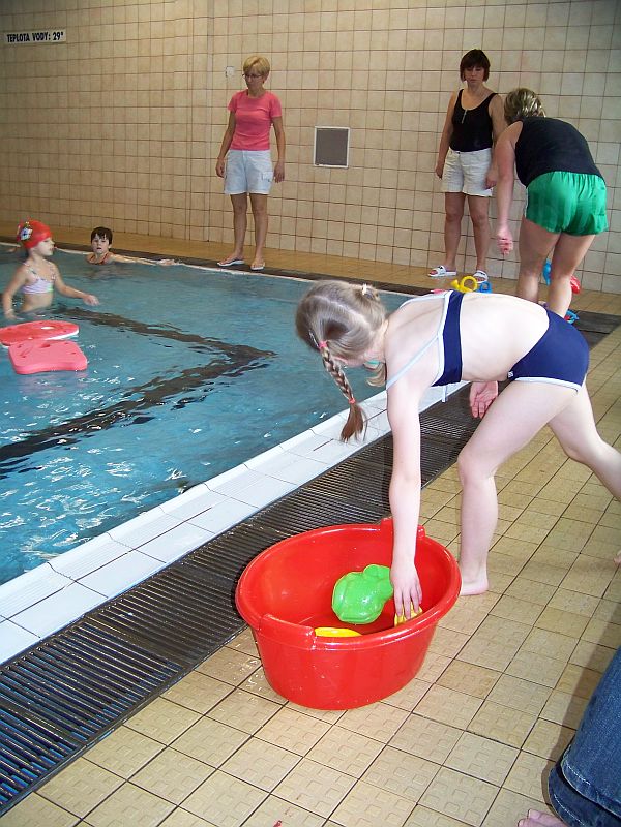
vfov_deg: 51.4
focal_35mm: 36
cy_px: 414
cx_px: 310
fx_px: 861
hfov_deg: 39.7
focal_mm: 5.85
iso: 200
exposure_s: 1/30
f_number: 2.8
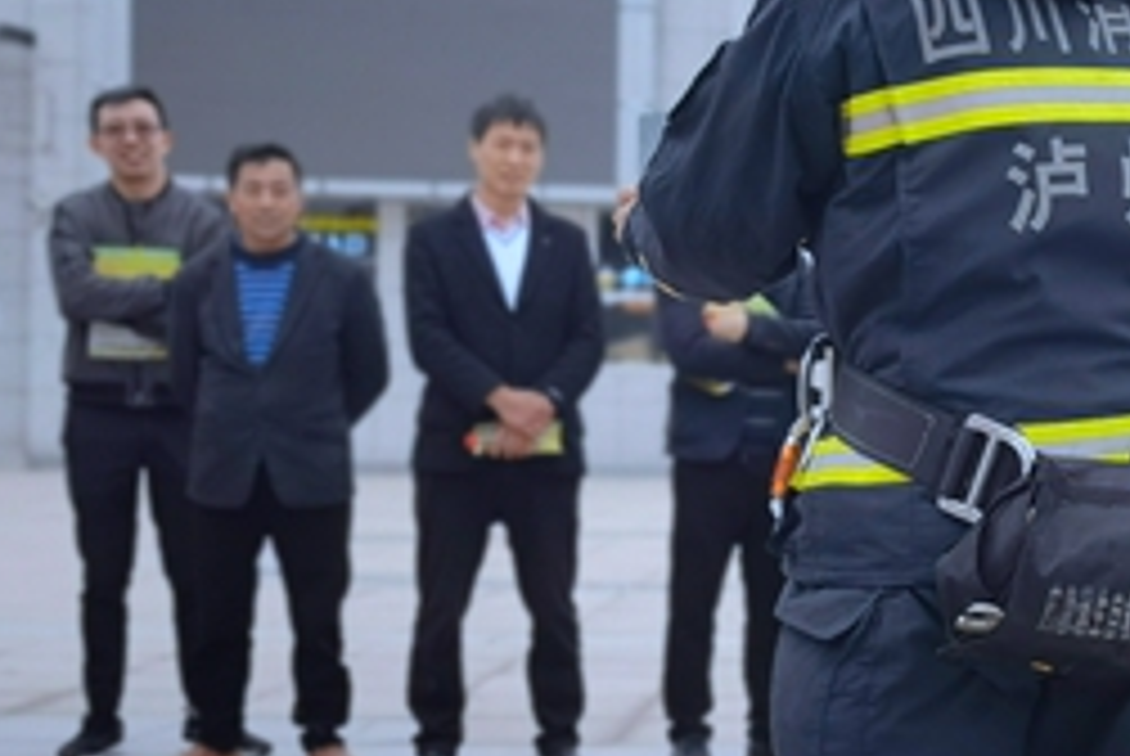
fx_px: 2828
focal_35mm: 90
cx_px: 1198
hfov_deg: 21.6
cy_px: 436
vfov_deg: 15.2
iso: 50
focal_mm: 6.67
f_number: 4
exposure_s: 1/858
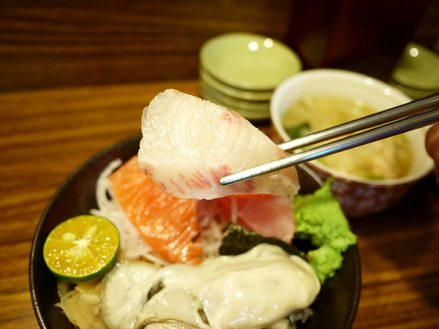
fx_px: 355
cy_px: 164
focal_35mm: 28
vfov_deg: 49.7
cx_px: 220
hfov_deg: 63.4
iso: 800
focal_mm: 14
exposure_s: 1/30
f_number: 2.5
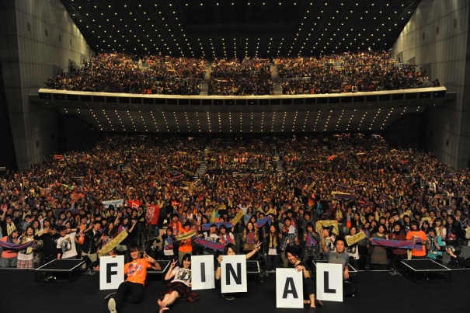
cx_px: 235
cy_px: 156
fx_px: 313
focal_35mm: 24
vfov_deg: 53.1
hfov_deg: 73.8
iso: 2500
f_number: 5
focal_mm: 24
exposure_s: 1/60
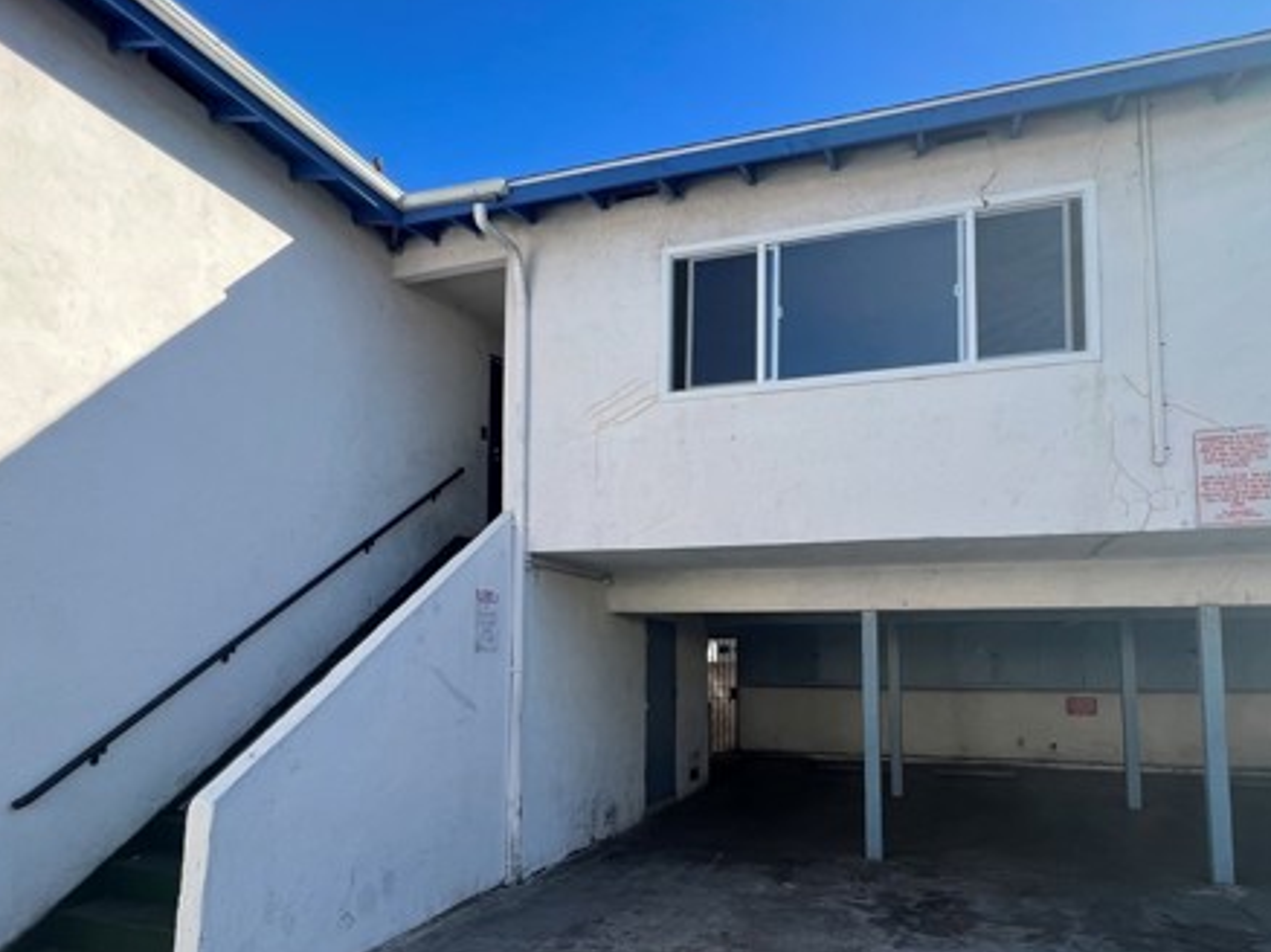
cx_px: 731
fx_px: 697
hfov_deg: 84.1
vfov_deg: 67.4
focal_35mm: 19
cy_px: 607
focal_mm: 1.57
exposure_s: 1/713
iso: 32
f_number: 1.8
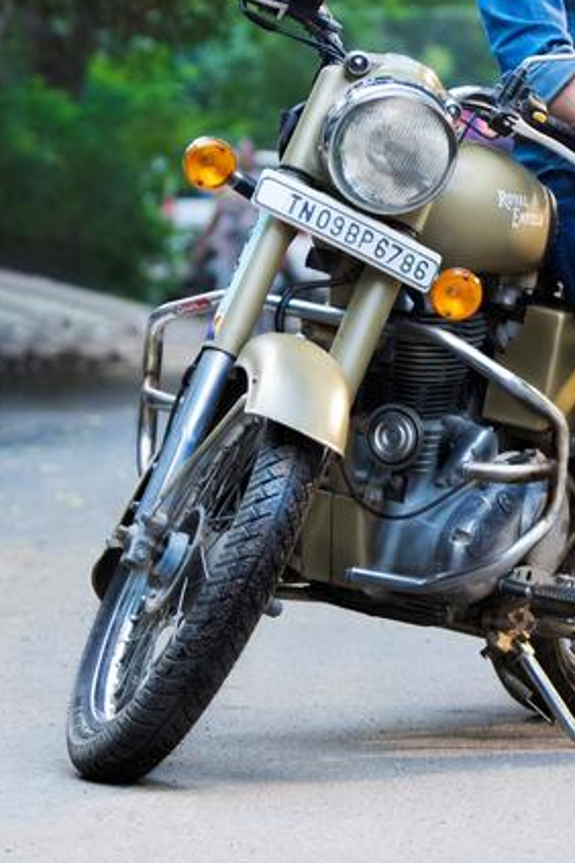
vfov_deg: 7.4
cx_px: 491
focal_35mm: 278
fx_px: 6660
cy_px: 106
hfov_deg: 4.9
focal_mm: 102
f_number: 4
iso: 1000
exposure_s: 1/200
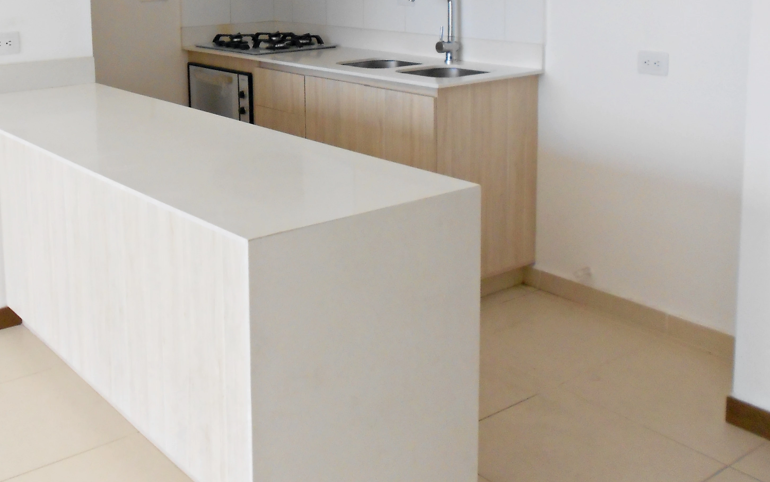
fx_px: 860
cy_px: 61
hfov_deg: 47.8
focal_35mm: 41
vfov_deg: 30.1
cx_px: 293
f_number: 3.2
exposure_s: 1/125
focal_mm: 4.6
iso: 160
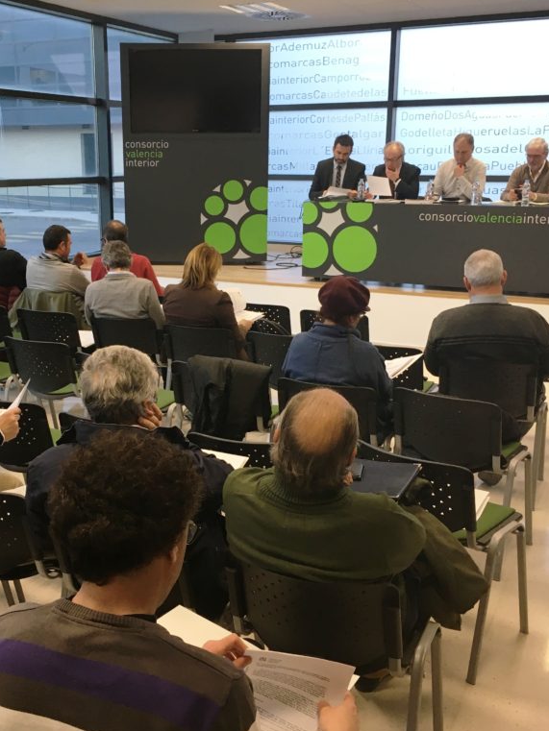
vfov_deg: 47.9
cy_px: 368
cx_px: 214
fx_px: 824
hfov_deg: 36.7
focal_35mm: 39
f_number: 2.2
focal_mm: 4.15
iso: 40
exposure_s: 1/33
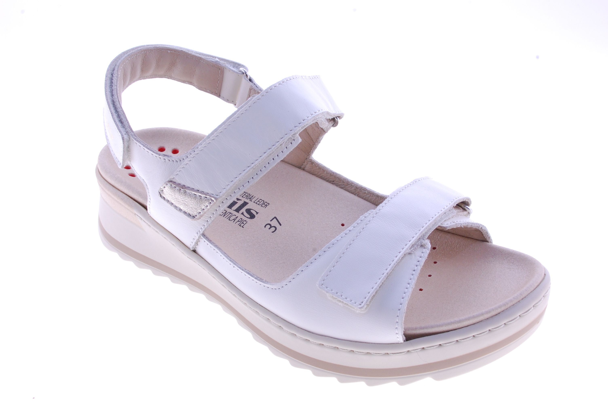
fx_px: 810
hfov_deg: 41.1
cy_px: 202
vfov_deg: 28.0
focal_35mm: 48
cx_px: 304
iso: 800
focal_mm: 32
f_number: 13
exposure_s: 1/30
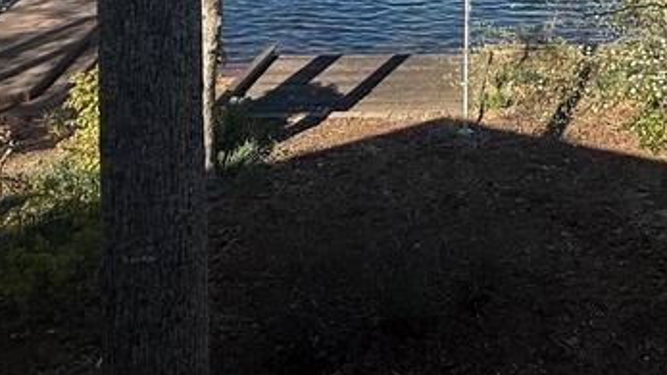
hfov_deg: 39.9
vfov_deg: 21.9
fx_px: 796
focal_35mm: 45
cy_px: -190
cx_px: 669
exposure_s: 1/2024
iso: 50
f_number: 2.2
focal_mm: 2.22
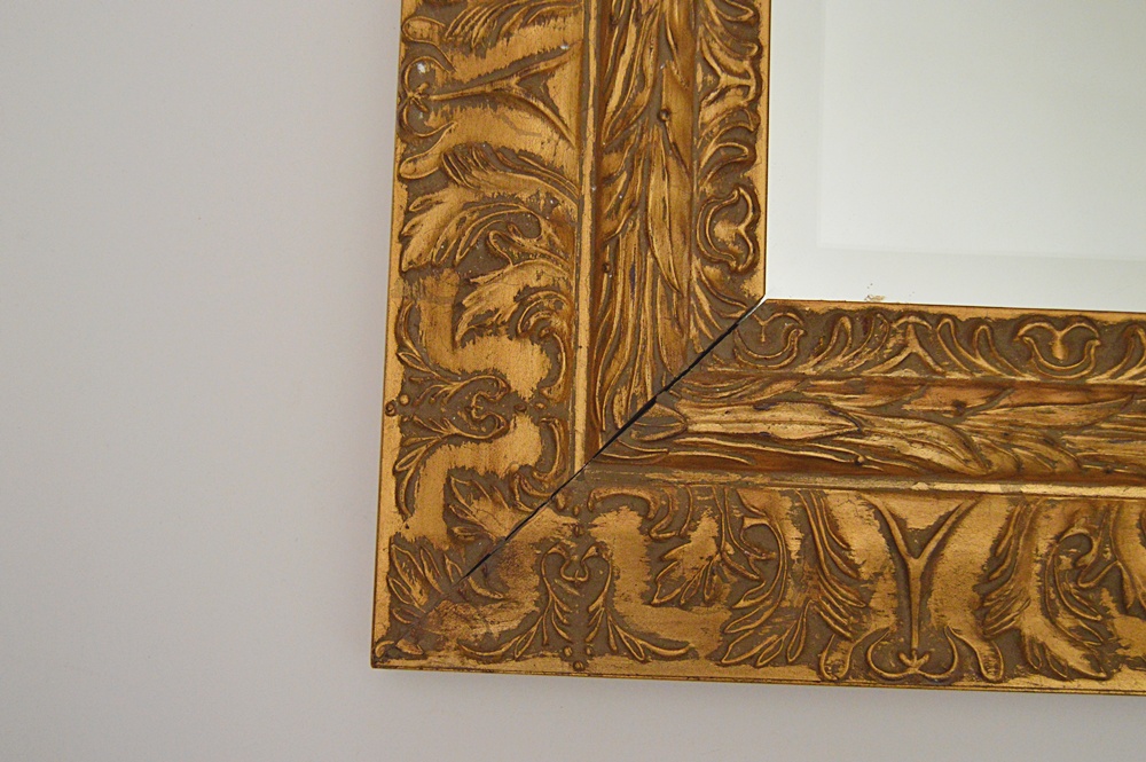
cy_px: 381
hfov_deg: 42.4
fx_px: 1479
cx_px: 573
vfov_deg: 28.9
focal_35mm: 46
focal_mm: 31
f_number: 4.2
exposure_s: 1/60
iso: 2500
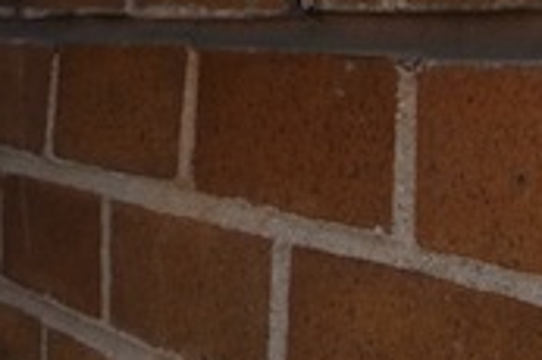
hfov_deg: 14.8
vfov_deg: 10.9
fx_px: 1880
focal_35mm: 125
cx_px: 896
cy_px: 78
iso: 100
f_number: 4.4
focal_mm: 6.4
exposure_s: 1/80
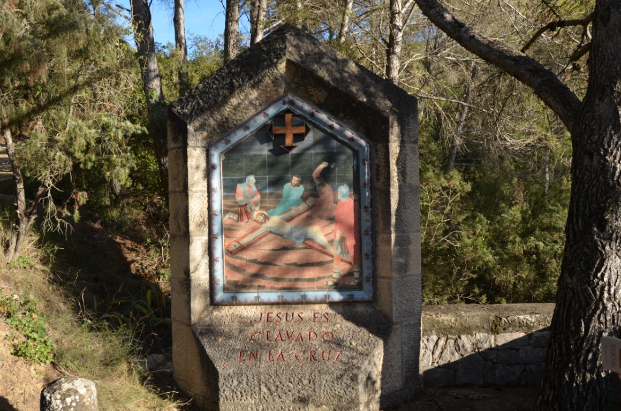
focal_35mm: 36
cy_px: 206
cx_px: 310
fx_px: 620
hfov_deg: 53.2
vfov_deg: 36.7
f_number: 7.1
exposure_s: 1/200
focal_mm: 24
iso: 200
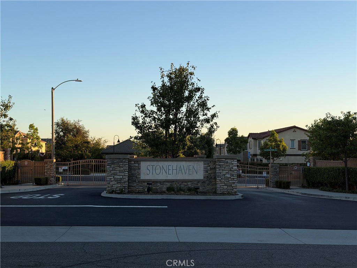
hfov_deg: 39.7
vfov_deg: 30.3
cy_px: 134
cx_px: 178
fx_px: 495
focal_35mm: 48
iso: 64
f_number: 1.78
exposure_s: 1/1838
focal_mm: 6.76
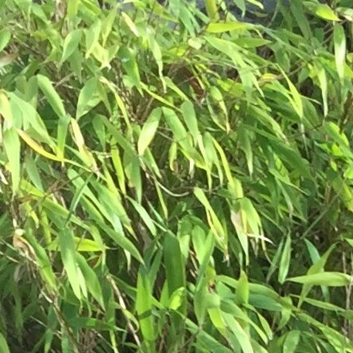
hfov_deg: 9.5
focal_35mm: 183
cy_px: 1052
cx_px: 335
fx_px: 2111
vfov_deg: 8.2
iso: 32
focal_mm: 4.15
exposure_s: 1/151
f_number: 2.2
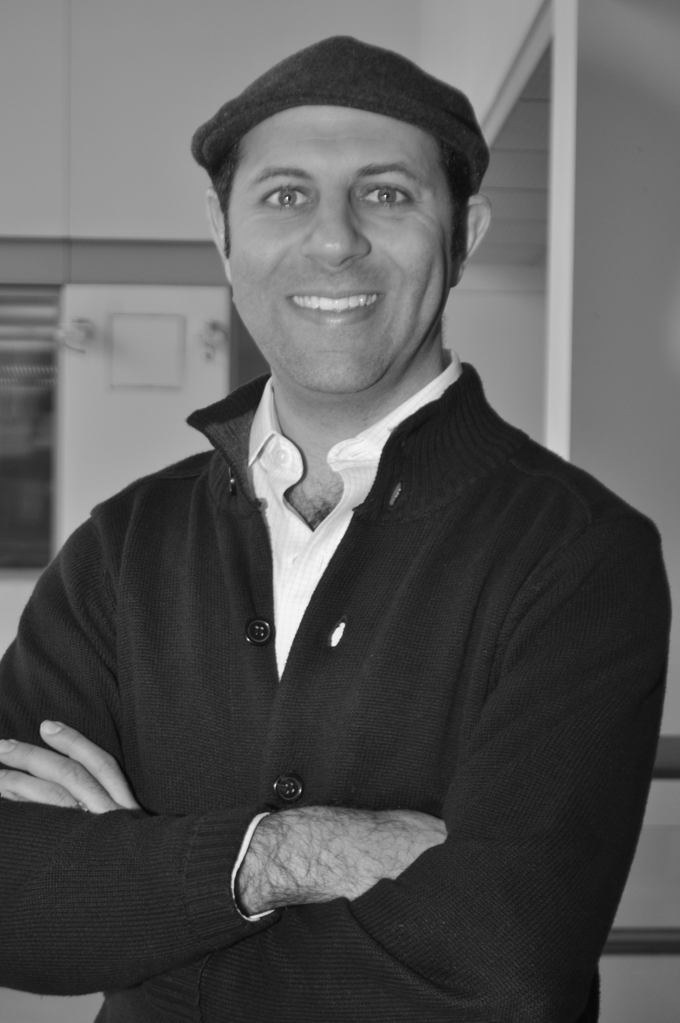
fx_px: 2343
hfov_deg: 16.5
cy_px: 512
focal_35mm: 82
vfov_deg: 24.6
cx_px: 340
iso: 400
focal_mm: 55
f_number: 5.6
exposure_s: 1/100
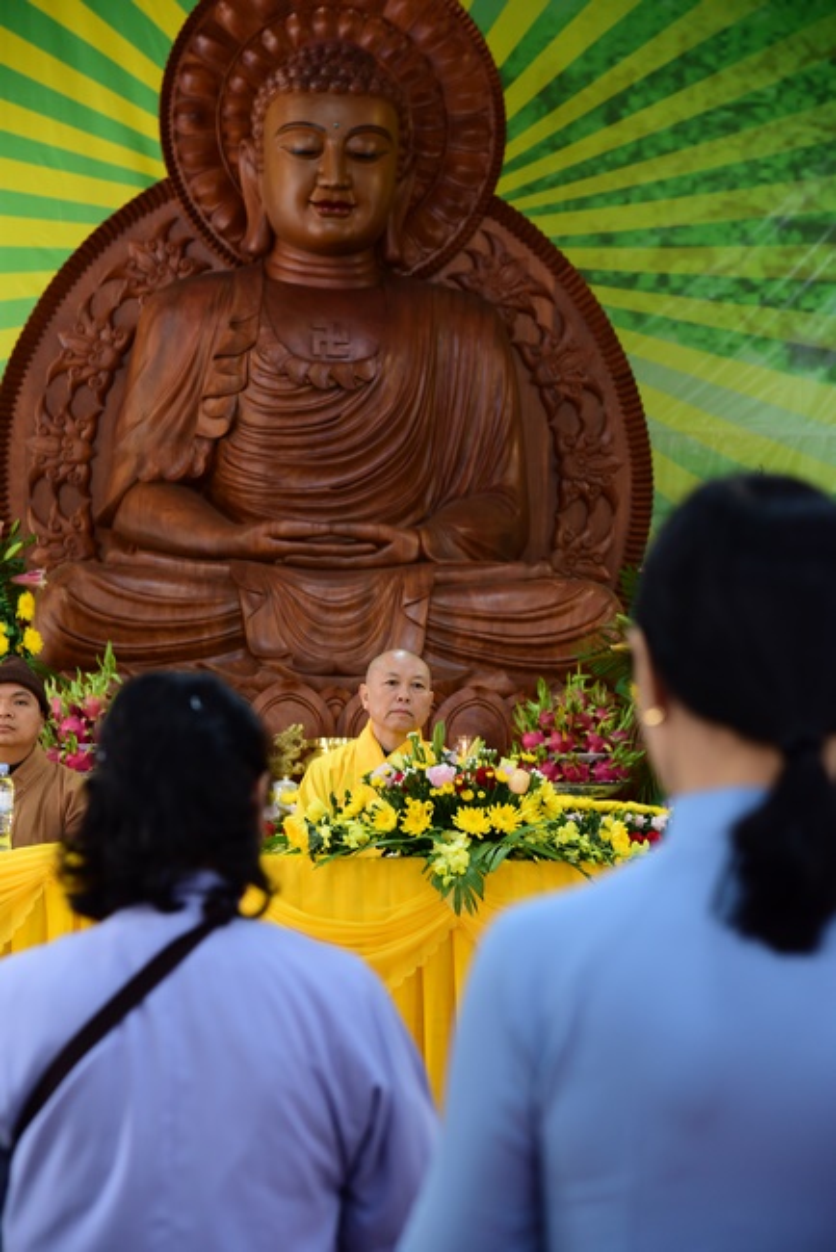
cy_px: 626
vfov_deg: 23.9
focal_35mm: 85
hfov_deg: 16.1
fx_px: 2957
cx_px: 418
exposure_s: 1/50
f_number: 5
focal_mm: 85
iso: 1250
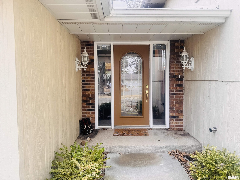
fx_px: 166
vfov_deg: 56.8
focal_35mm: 24
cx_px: 120
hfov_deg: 71.6
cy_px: 90
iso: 64
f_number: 1.78
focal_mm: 6.76
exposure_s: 1/248
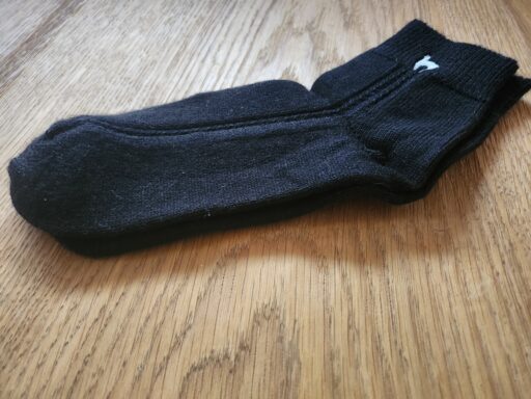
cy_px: 200
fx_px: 368
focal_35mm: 24
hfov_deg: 71.6
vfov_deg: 56.8
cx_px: 266
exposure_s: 1/25
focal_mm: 5
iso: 800
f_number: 1.8
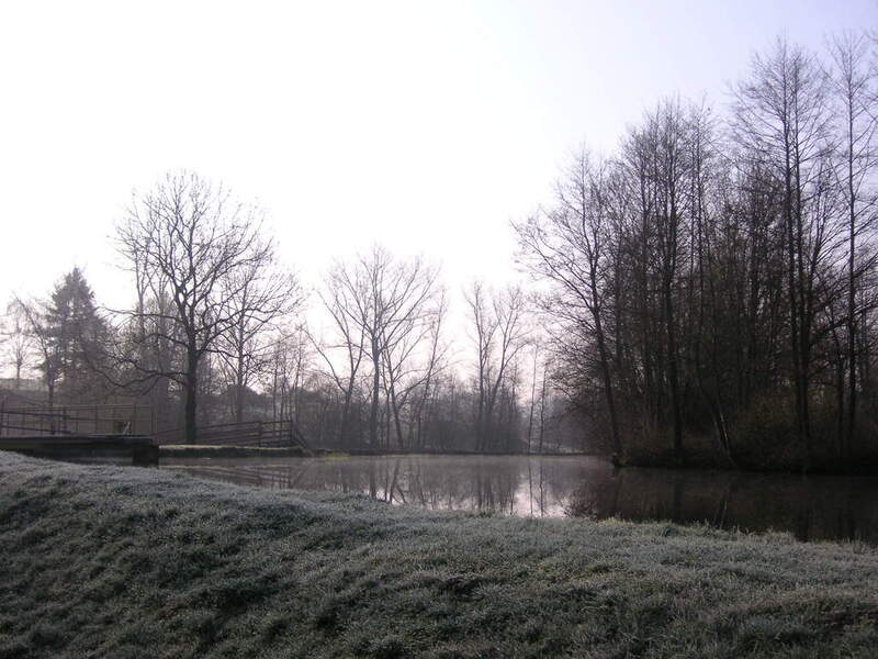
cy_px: 330
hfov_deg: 40.4
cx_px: 439
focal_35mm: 47
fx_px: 1192
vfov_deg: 30.9
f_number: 3.3
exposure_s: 1/750
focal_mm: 7.8
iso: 50
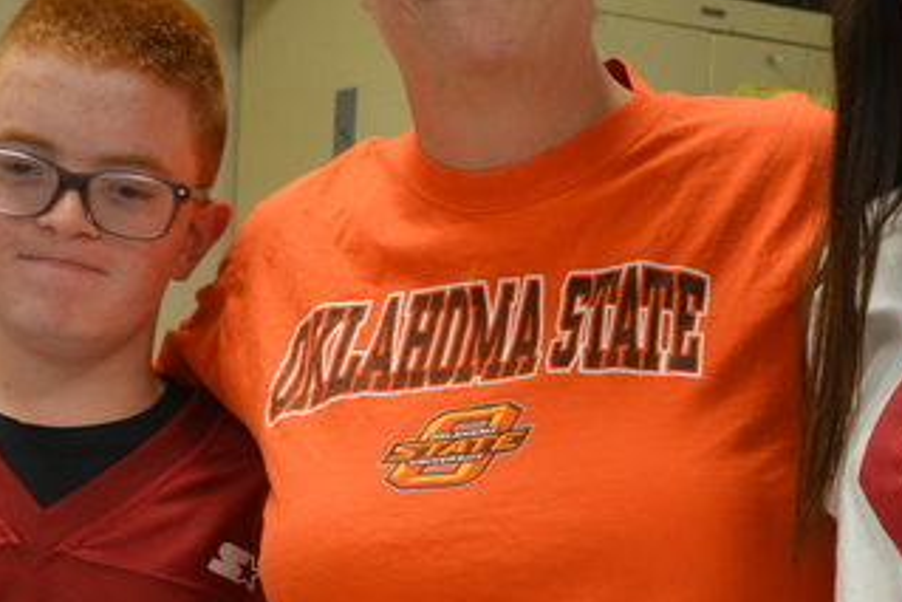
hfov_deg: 19.1
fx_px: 2657
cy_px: 420
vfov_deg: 12.9
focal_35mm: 106
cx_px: 670
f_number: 3.8
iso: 800
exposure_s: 1/50
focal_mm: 22
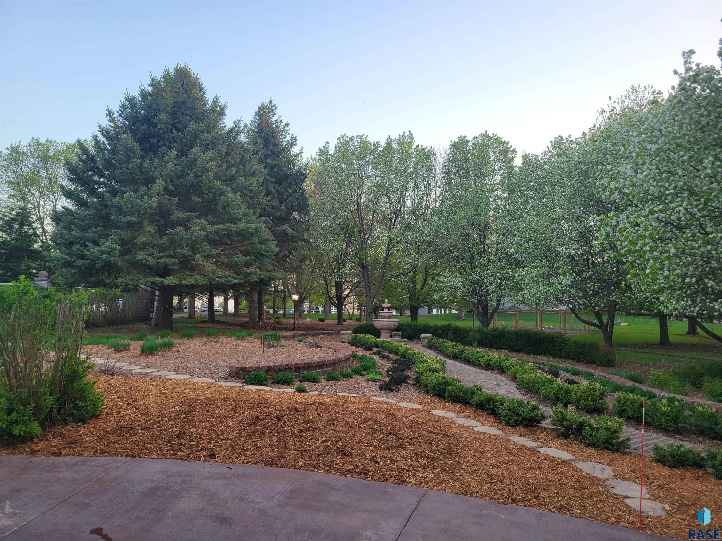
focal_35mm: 26
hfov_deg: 67.3
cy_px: 270
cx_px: 361
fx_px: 542
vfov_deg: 53.1
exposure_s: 1/122
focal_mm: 5.4
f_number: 1.8
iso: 40
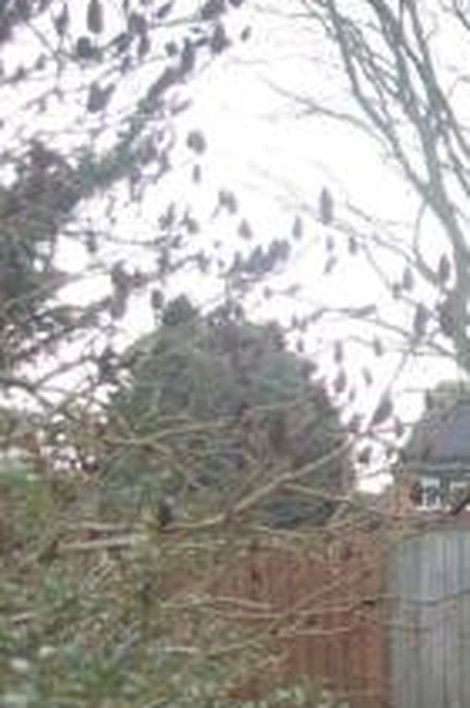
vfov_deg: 24.0
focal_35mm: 84
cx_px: 1021
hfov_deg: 13.3
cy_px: 520
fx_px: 1650
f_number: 5
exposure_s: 1/100
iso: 400
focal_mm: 18
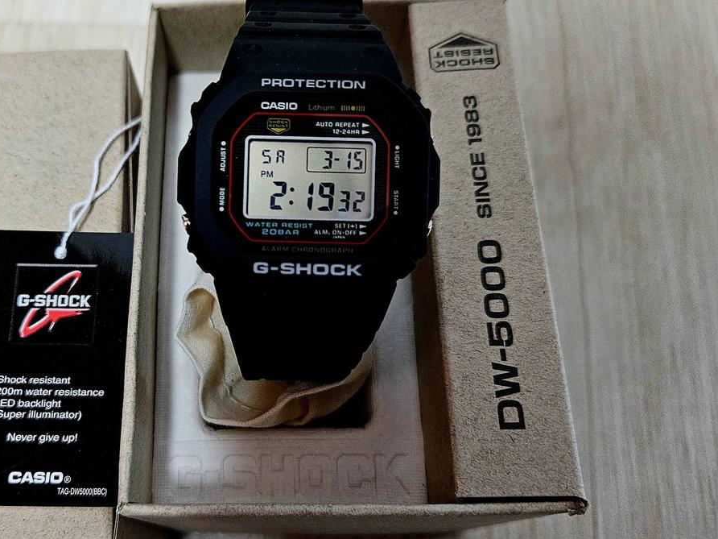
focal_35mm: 33
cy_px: 270
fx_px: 684
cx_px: 236
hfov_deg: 54.2
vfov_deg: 42.9
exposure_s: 1/60.2
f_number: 1.8
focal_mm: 5.4
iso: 640
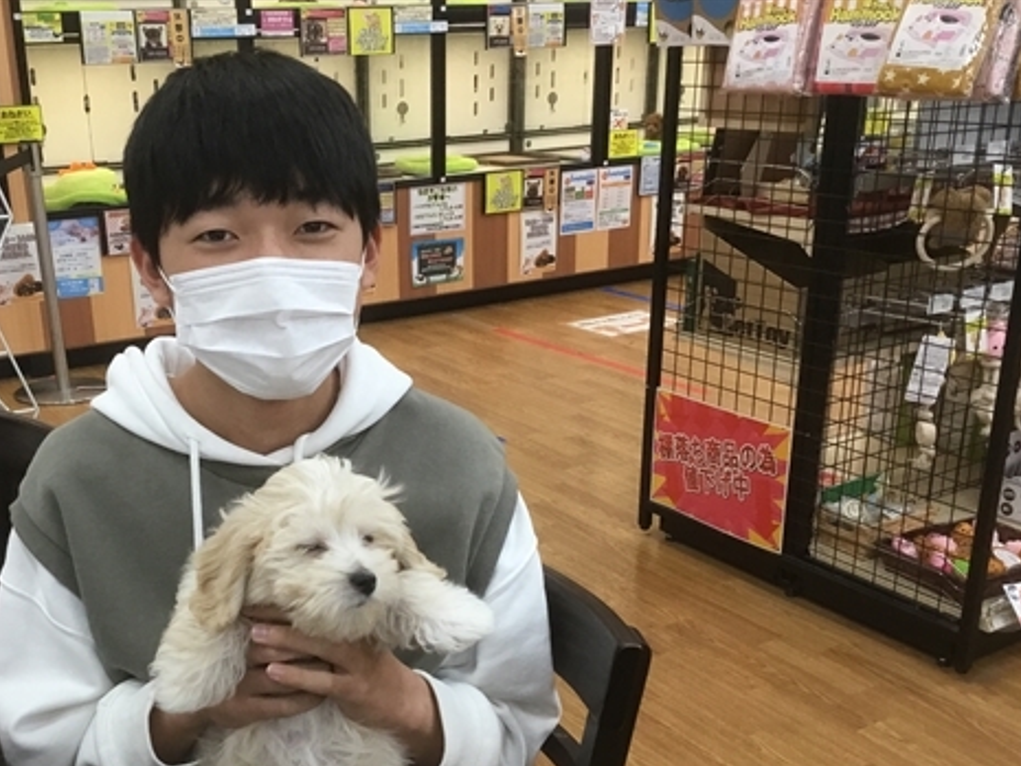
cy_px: 492
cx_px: 373
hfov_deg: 46.3
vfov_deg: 35.7
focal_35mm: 40
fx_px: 1180
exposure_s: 1/33
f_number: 2.4
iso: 50
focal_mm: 3.3
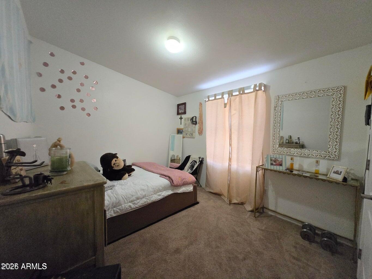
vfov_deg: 89.9
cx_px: 186
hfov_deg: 106.2
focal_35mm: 13
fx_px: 140
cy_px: 140
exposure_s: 1/60
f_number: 2.2
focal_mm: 1.7
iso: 800
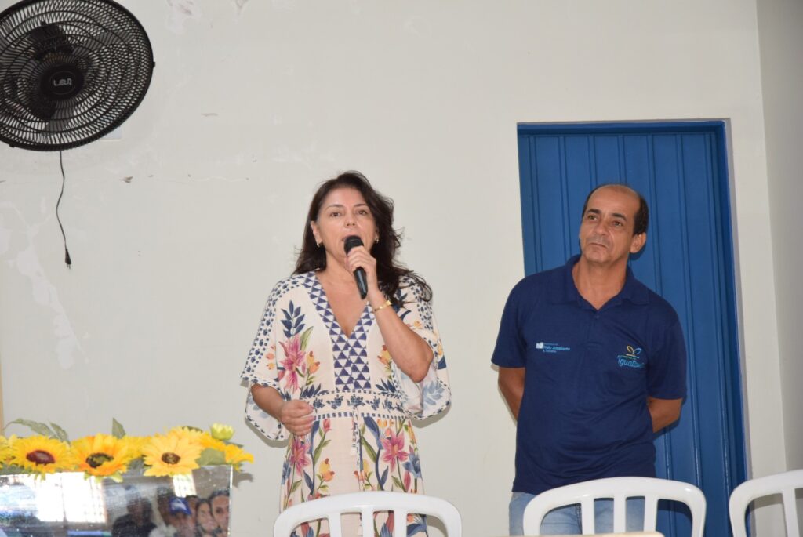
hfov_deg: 19.4
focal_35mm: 105
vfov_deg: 13.1
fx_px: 2344
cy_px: 268
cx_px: 402
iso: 800
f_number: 4.5
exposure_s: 1/80
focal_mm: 70
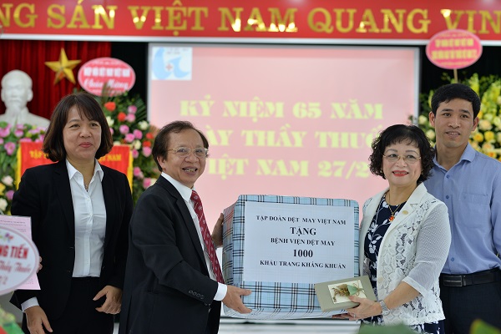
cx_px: 250
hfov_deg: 23.9
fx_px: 1183
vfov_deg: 16.1
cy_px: 167
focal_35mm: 85
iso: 720
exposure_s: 1/250
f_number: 4
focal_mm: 85
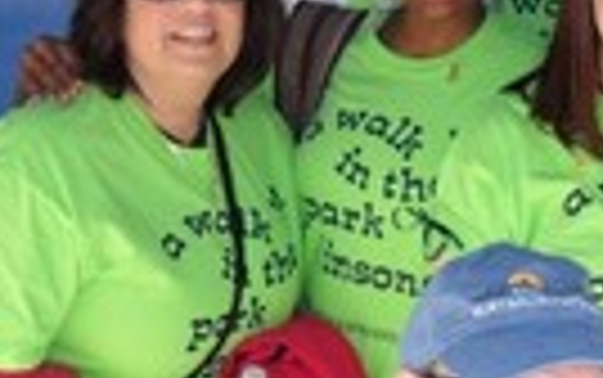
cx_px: 776
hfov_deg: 18.0
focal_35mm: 108
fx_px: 1776
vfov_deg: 12.1
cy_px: 178
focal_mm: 6.2
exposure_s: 1/125
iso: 100
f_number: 2.8
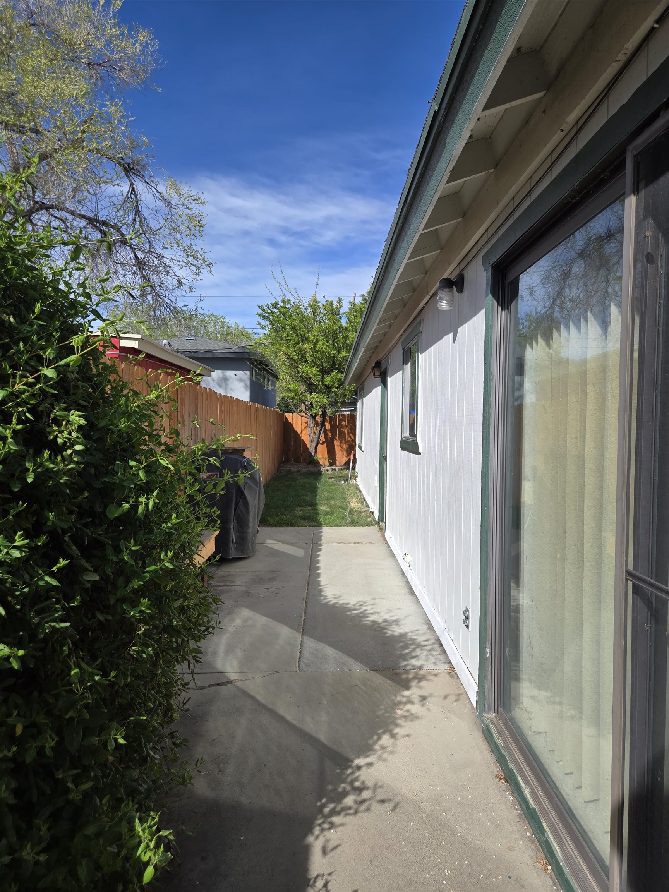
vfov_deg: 73.9
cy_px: 446
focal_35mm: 23
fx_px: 593
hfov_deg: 58.9
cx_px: 334
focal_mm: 5.4
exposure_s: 1/1869
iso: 25
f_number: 1.8
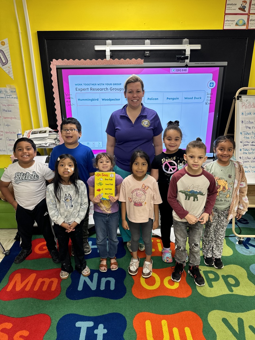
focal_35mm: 24
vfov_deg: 71.6
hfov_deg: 56.8
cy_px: 170
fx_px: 236
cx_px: 128
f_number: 1.78
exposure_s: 1/60
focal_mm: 6.76
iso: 160
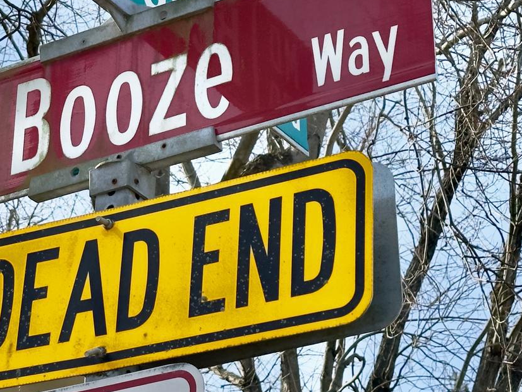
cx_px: 140
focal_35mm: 119
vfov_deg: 12.4
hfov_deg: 16.5
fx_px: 1795
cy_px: 61
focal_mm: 6.86
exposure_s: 1/2469
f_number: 1.78
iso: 64
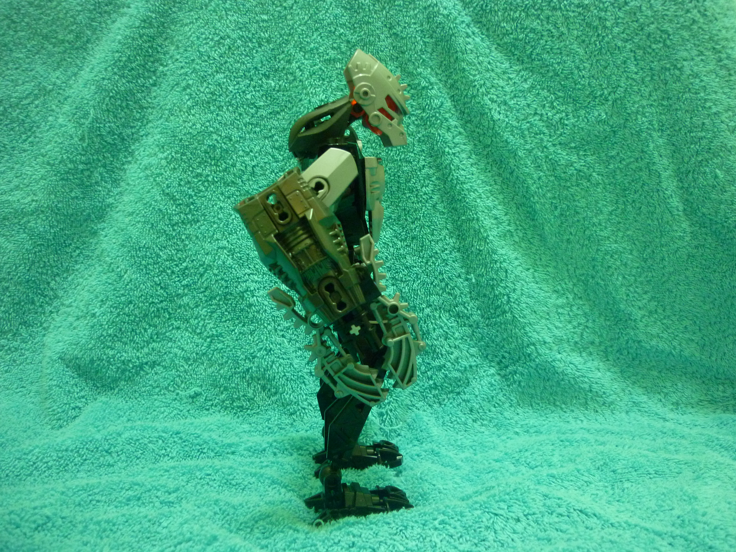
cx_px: 368
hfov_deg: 55.4
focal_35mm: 33
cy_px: 276
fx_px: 702
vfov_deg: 42.9
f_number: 2.8
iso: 400
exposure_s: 1/10
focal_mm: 5.5
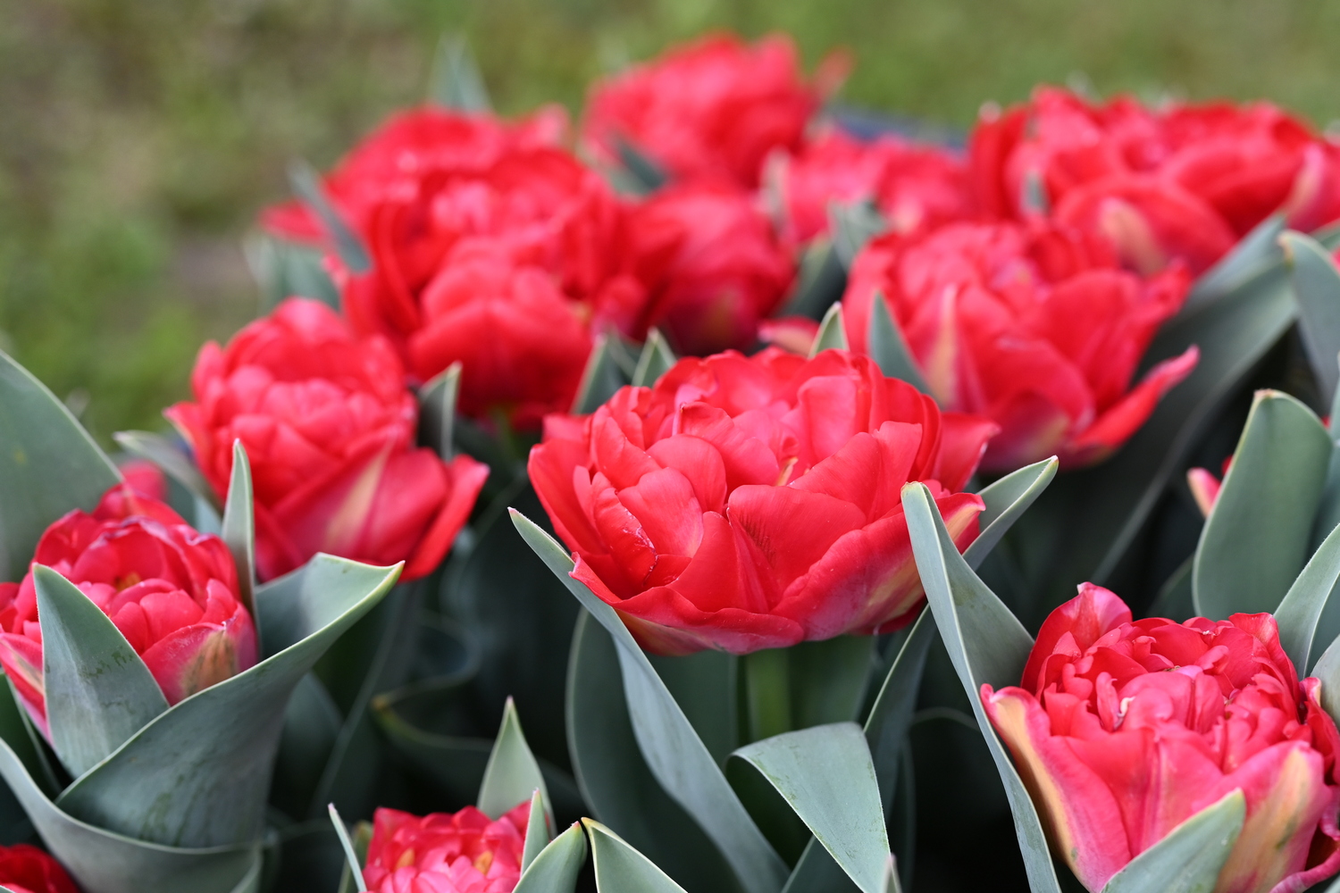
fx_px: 1861
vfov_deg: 27.0
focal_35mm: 50
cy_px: 446
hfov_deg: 39.6
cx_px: 670
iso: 640
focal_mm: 50
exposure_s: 1/800
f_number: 6.3
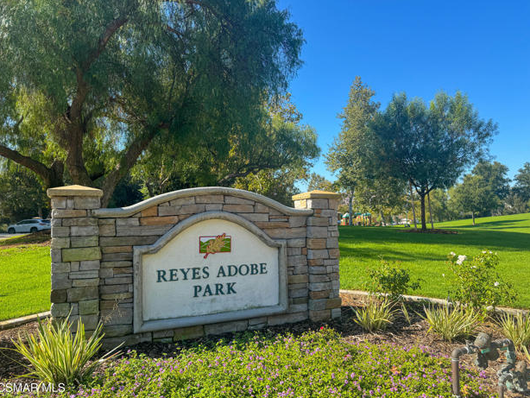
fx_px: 383
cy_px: 199
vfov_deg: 54.9
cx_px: 272
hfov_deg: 69.4
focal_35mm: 25
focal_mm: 6.76
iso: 80
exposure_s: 1/1800
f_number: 1.8
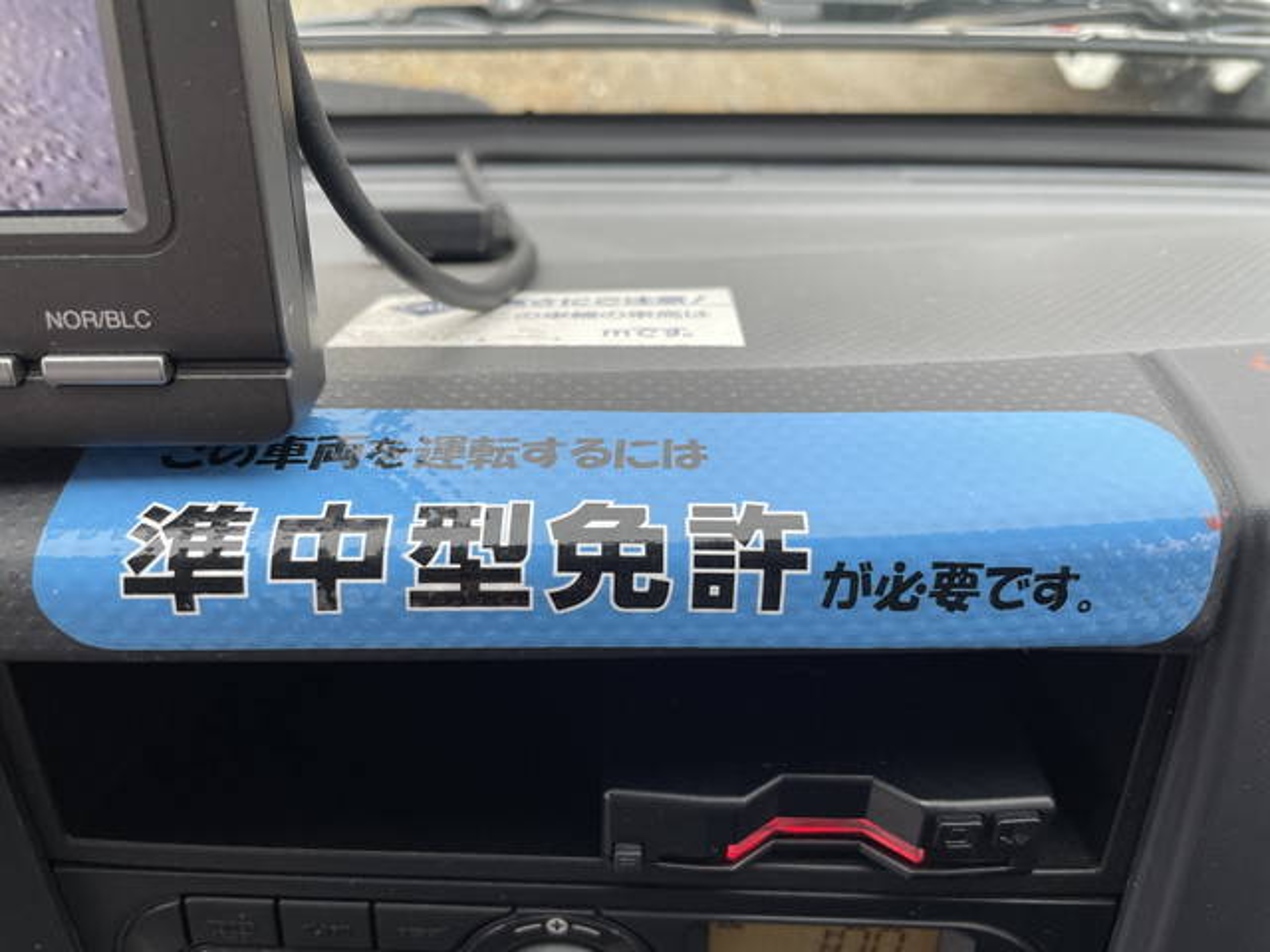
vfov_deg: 53.1
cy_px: 476
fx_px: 954
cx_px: 635
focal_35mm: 26
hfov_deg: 67.3
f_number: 1.6
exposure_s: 1/121
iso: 50
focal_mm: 4.2
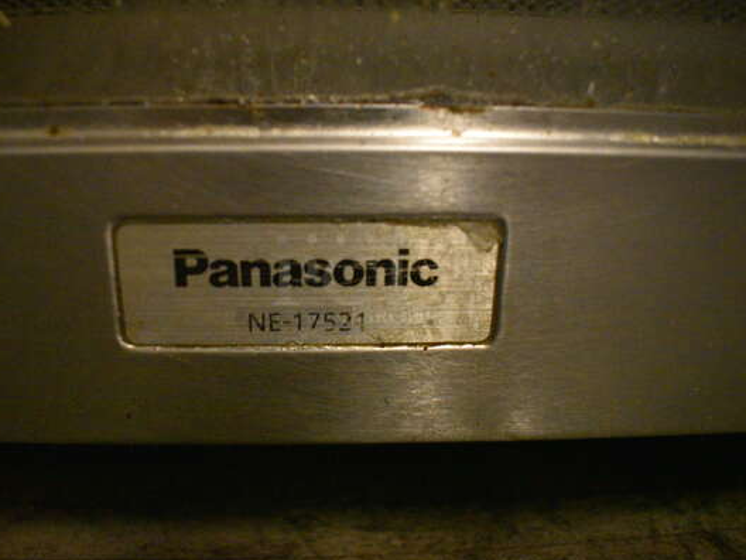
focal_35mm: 30
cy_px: 277
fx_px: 647
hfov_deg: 59.9
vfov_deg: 46.8
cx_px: 341
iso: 9000
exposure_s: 1/125
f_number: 3.5
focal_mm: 18
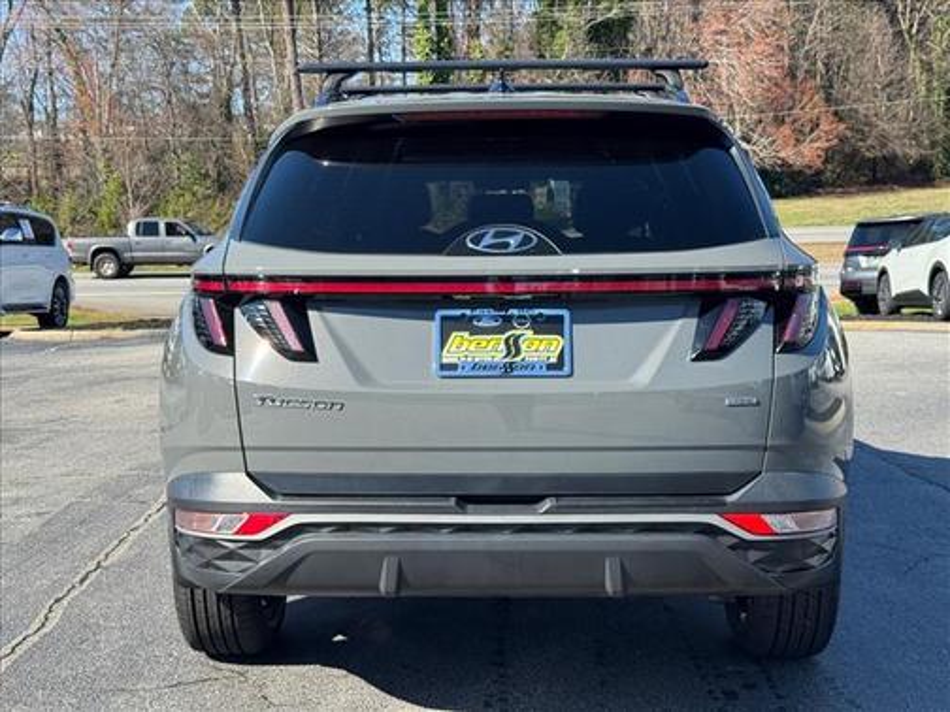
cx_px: 475
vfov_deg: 30.3
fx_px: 1317
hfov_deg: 39.7
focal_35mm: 48
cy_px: 356
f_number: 1.78
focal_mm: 6.76
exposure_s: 1/1681
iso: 64
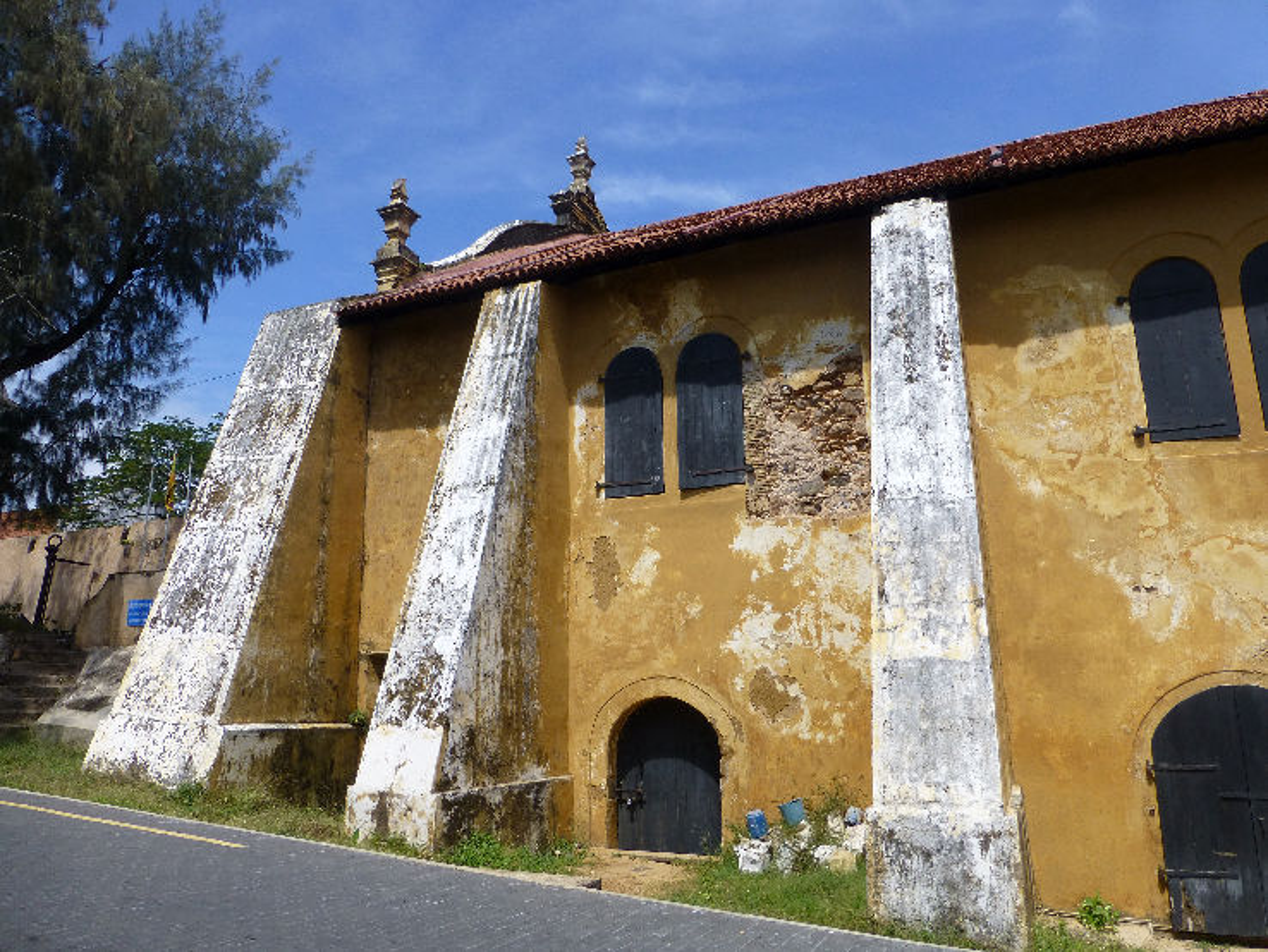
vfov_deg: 56.8
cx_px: 634
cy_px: 476
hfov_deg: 71.6
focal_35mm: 24
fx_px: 879
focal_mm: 4.3
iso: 100
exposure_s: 1/800
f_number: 4
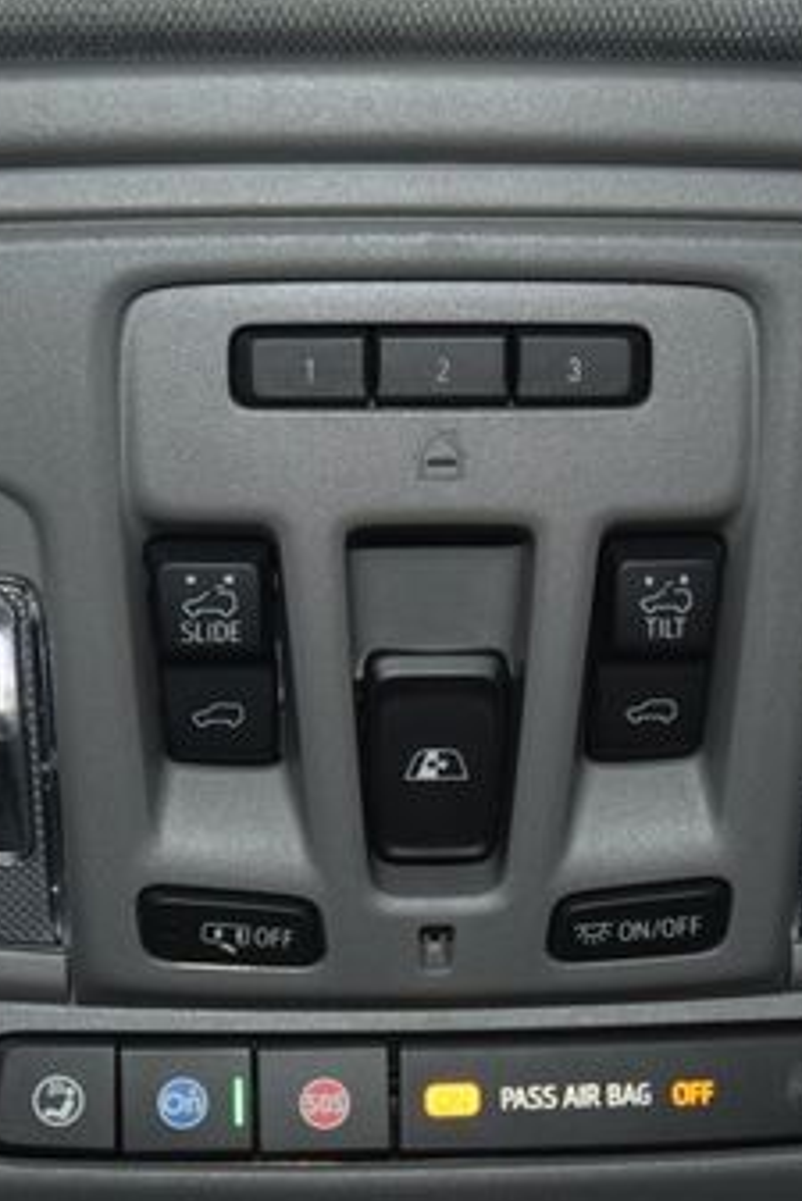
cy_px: 622
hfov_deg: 17.7
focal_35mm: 77
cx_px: 456
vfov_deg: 26.3
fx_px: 2569
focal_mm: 27
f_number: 3.8
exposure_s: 1/60
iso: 450
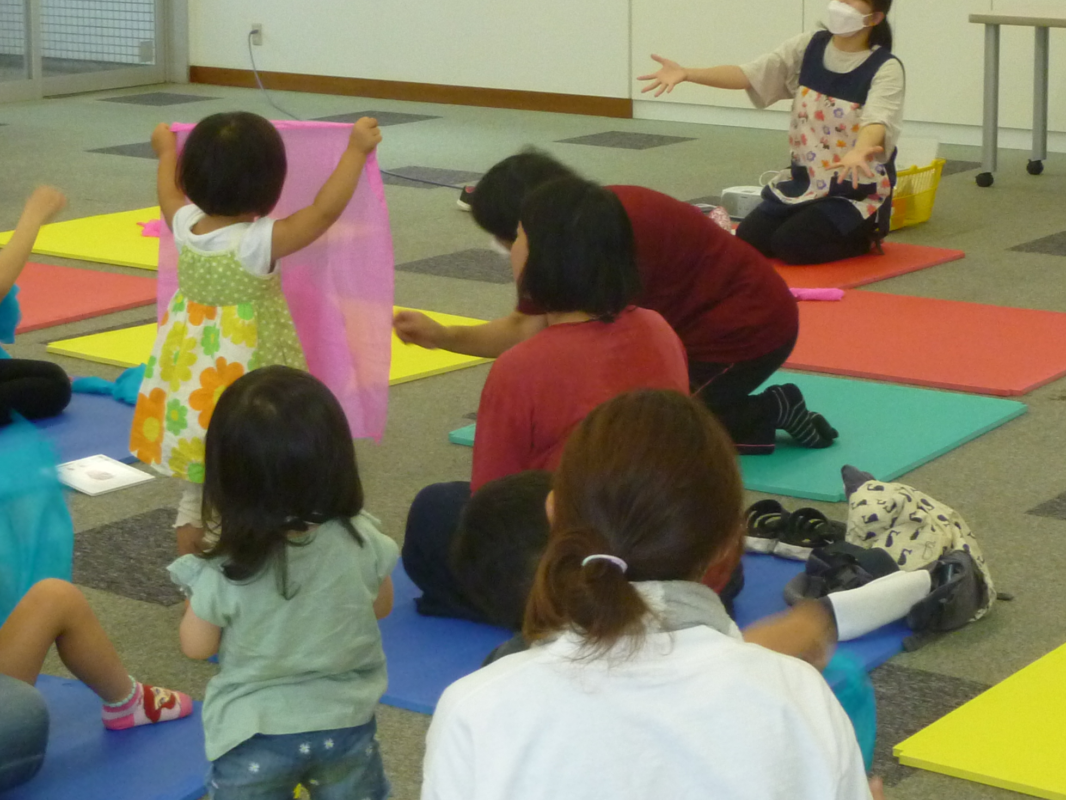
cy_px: 241
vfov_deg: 18.4
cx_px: 579
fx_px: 2464
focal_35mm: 80
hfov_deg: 24.4
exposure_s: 1/60
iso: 250
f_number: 3.5
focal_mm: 6
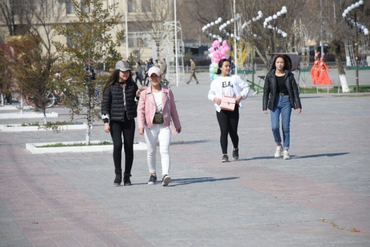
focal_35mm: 210
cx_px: 185
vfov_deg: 6.5
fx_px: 2158
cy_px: 124
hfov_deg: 9.8
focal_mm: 140
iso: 100
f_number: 5.6
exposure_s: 1/500
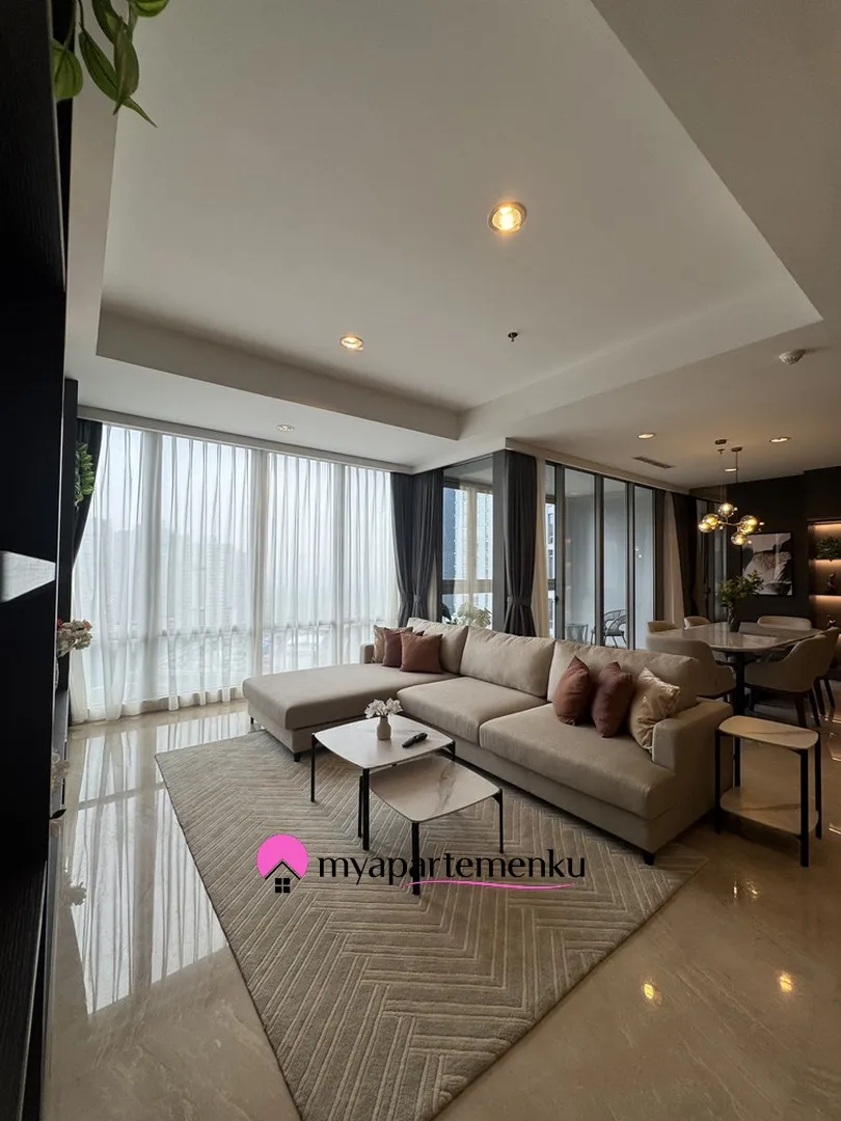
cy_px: 560
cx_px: 420
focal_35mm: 14
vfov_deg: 102.1
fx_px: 454
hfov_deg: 85.7
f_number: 2.2
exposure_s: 1/133
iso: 40
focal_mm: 2.22
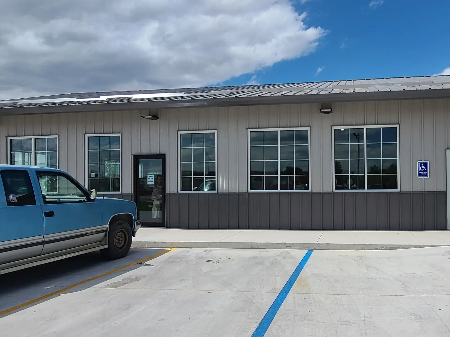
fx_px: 325
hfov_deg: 67.1
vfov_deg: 54.8
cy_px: 181
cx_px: 308
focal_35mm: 25
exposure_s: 1/3417
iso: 50
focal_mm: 2.2
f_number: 2.2
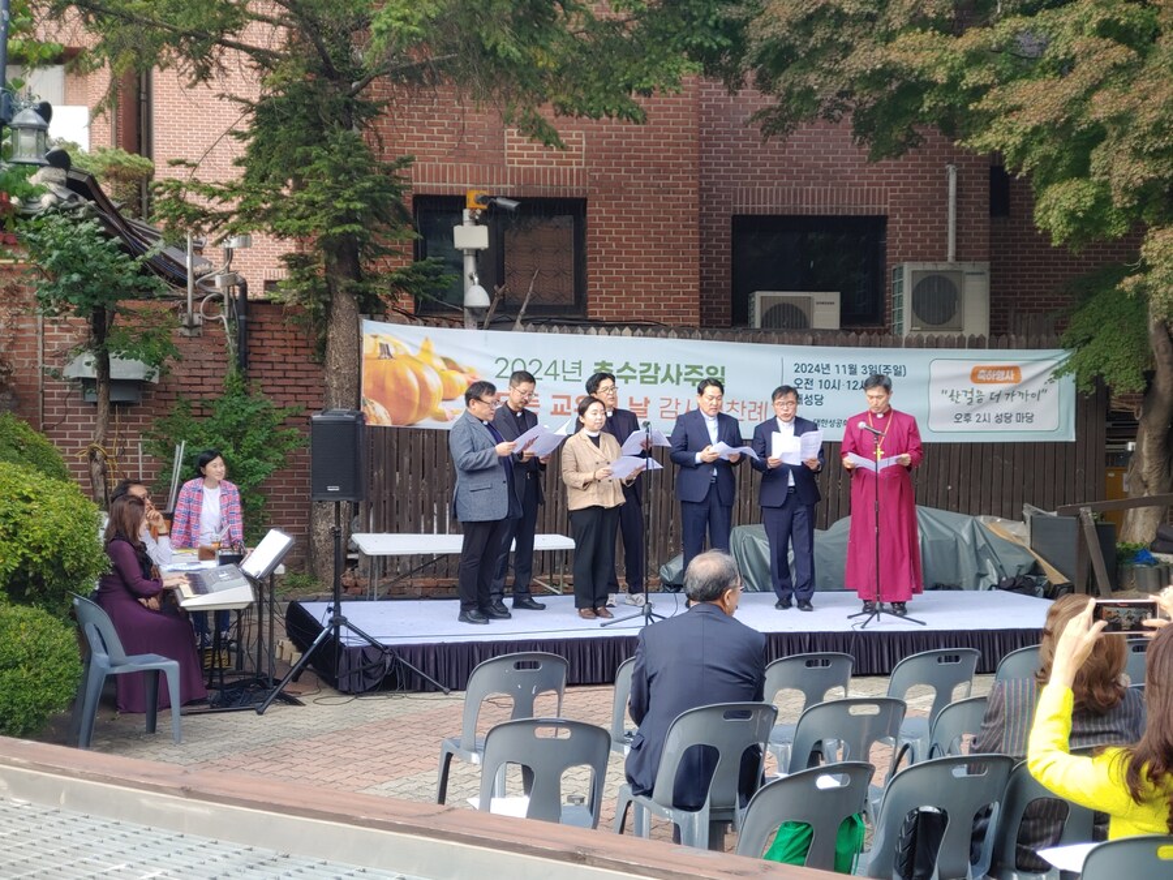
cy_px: 440
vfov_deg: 29.1
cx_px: 586
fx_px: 1694
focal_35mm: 50
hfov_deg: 38.2
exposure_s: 1/120
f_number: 2.4
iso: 50
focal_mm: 5.88
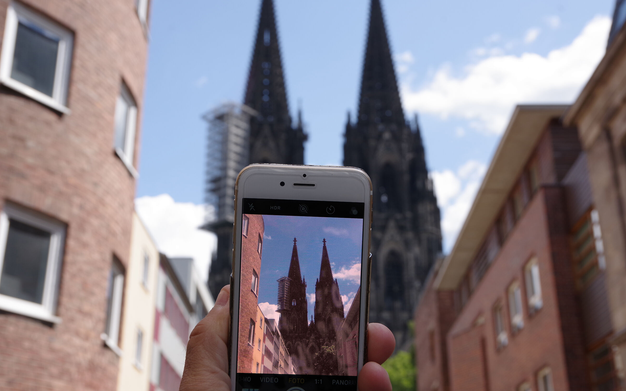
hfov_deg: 42.6
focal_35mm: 47
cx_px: 313
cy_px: 182
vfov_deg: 27.4
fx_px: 802
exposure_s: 1/250
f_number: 8
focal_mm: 31
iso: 200
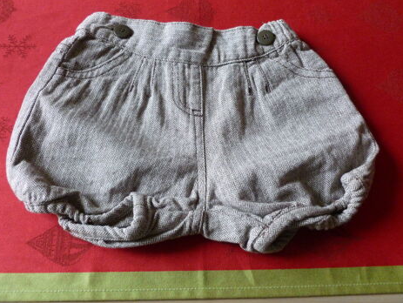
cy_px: 149
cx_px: 203
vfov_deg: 48.3
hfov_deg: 61.6
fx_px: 338
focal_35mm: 29
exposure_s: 1/15
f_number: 3.3
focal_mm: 5
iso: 400
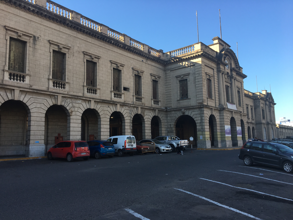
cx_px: 146
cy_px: 110
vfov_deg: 48.2
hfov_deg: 61.7
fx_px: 245
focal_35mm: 29
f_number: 2.2
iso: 25
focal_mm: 4.15
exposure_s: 1/405
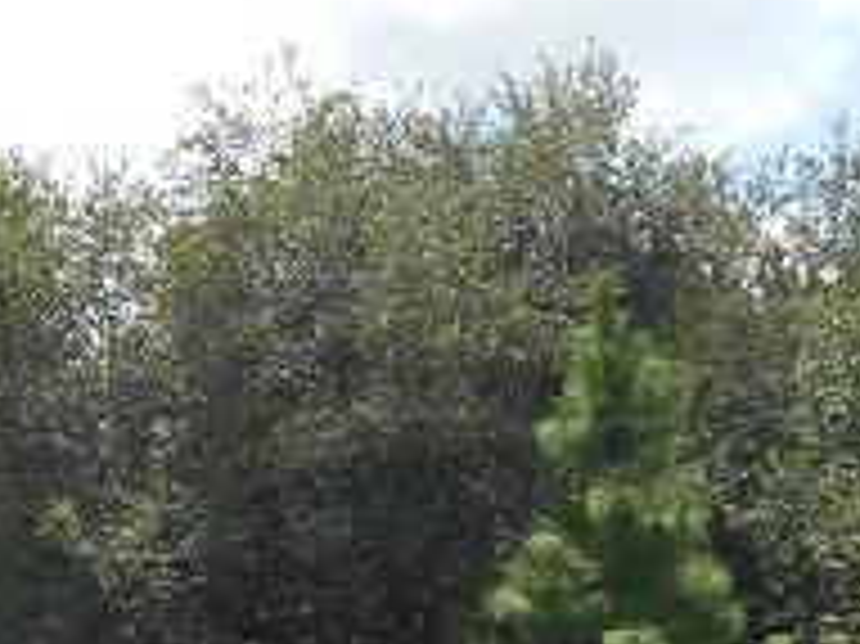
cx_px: -333
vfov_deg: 13.3
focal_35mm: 109
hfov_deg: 16.8
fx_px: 2706
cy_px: 739
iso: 80
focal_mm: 4.7
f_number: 3.4
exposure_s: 1/640
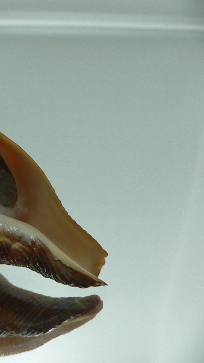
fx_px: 490
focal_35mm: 51
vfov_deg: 40.6
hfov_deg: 21.9
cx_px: -35
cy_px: 182
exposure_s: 1/80
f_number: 2.8
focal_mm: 4.6
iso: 80
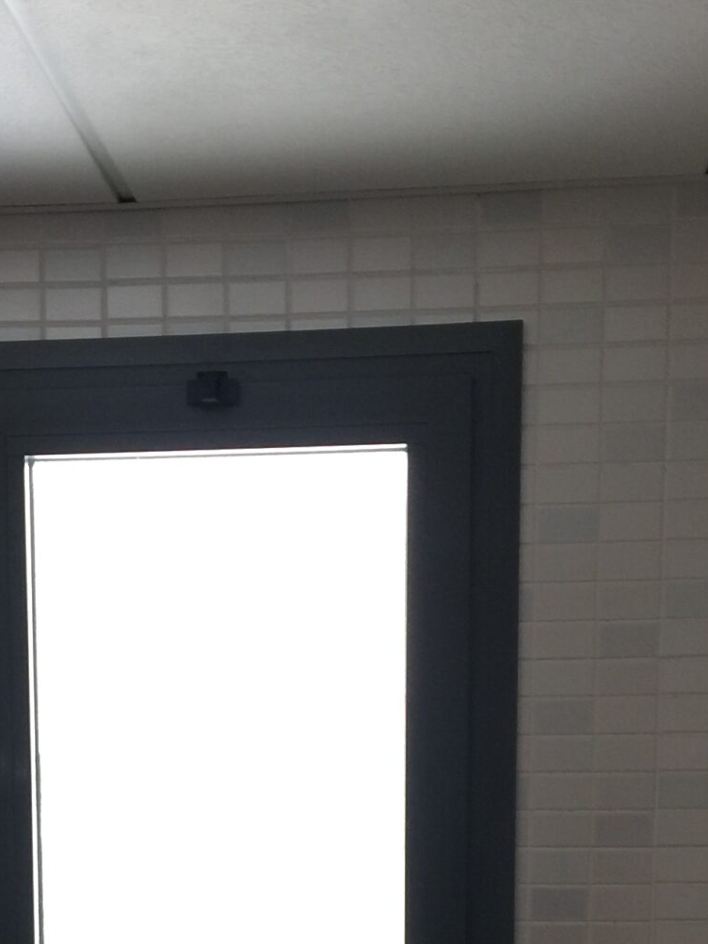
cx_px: 231
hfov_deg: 19.8
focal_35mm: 74
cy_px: 1119
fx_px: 2018
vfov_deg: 24.1
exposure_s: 1/17
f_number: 2.2
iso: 40
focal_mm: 4.15
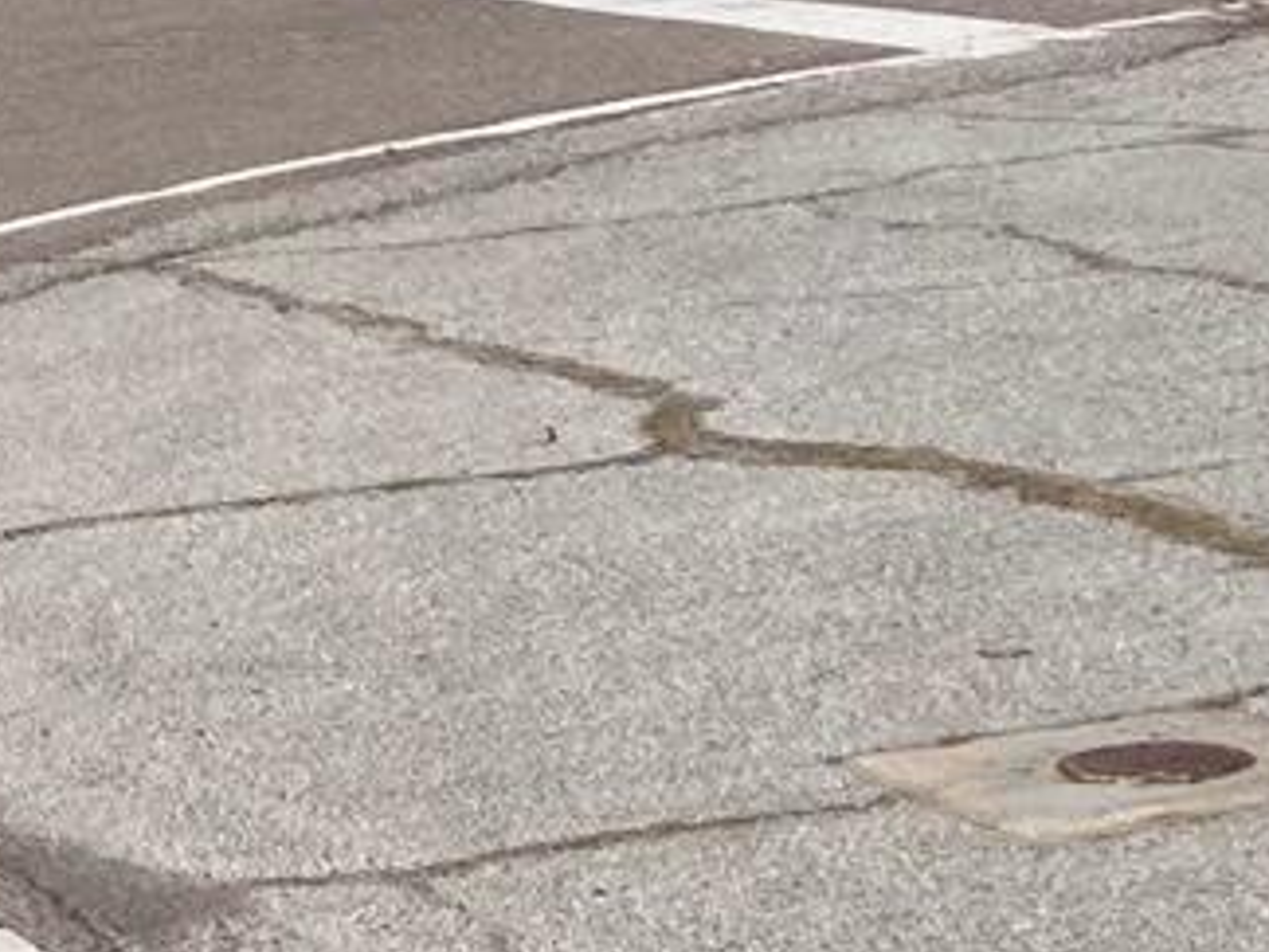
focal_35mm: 174
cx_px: -560
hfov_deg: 11.0
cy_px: -329
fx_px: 6379
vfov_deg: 8.4
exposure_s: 1/2088
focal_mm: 3.99
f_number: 1.8
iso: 20
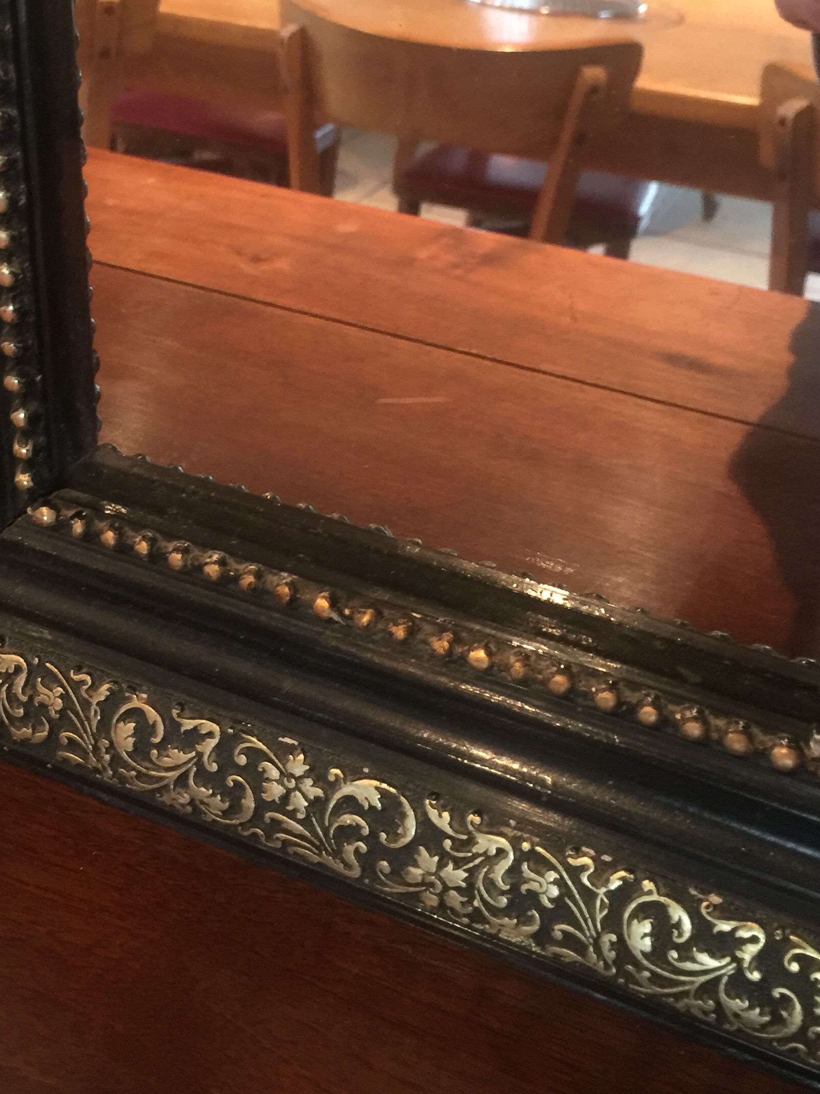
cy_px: 332
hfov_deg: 32.6
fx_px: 1390
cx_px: 270
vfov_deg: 42.2
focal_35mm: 44
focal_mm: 4.15
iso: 125
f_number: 2.2
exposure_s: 1/10
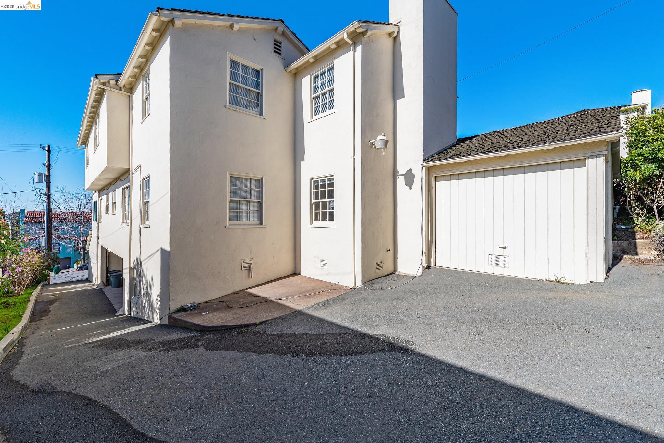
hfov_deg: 100.4
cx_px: 332
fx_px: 277
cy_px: 222
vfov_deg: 77.3
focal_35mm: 15
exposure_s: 1/640
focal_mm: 15
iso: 64
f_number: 11
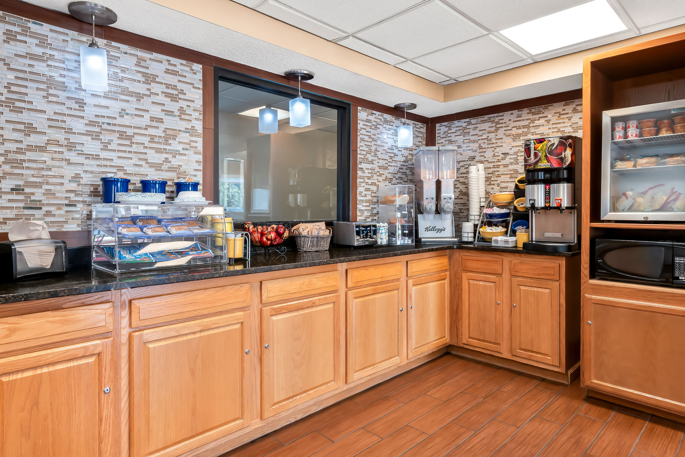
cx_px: 342
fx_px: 400
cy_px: 228
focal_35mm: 21
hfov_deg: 81.2
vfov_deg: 59.5
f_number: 8
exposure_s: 1/13
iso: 200
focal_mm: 10
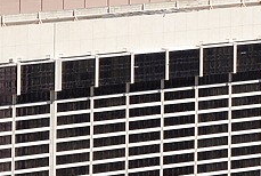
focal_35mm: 531
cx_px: 474
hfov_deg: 3.8
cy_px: -127
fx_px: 3860
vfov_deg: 2.6
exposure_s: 1/250
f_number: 10
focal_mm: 90
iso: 100
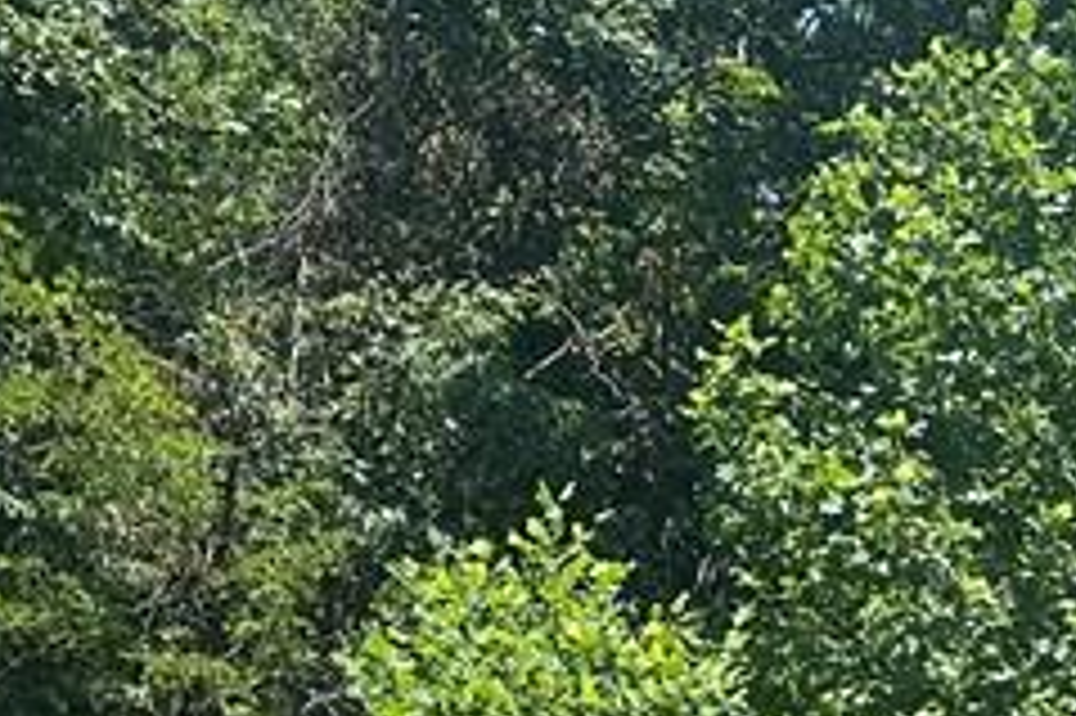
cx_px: 945
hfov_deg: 18.8
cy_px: 1491
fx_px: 3196
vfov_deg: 11.4
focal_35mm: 107
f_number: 1.78
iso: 80
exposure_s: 1/2353
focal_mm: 6.86
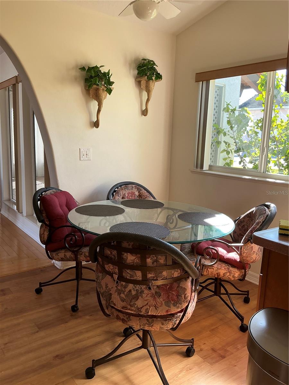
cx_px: 144
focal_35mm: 28
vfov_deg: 63.4
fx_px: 312
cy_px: 192
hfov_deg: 49.7
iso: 40
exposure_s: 1/122
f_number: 1.8
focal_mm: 3
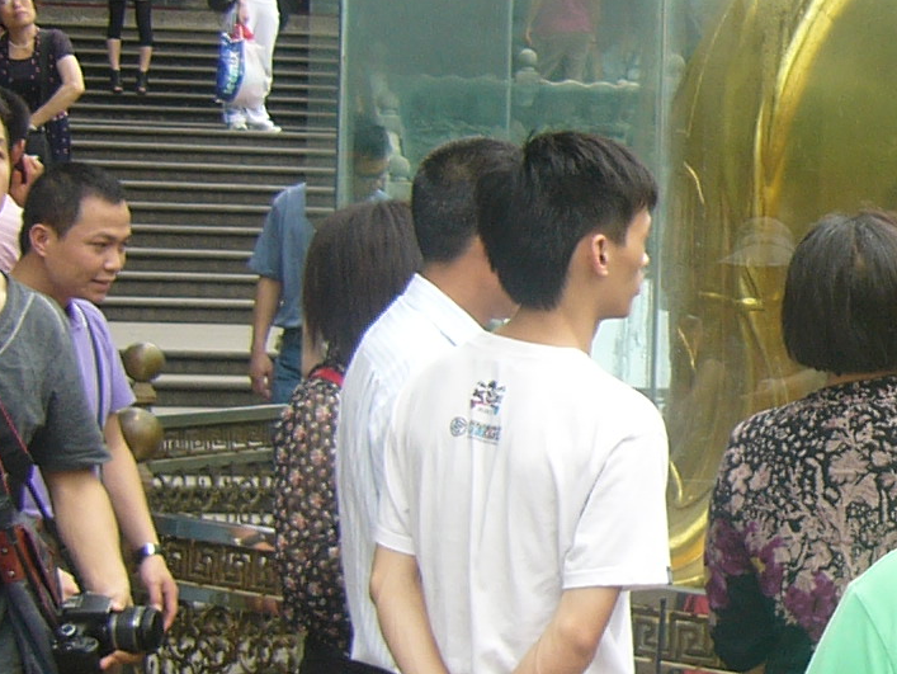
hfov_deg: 16.6
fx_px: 2956
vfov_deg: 13.0
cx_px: 1039
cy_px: 329
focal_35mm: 114
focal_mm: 5.8
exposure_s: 1/160
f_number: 2.8
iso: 50
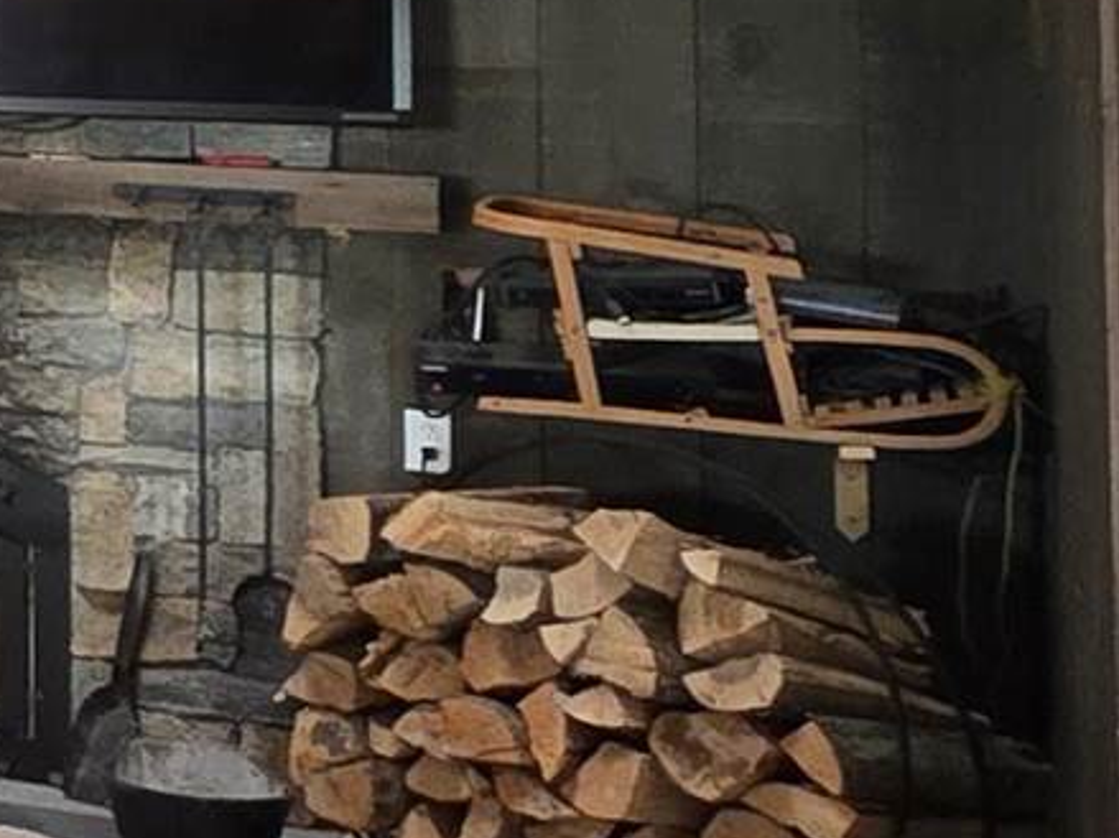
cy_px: -160
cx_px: -1772
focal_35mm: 91
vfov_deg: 15.6
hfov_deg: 13.4
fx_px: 2941
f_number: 1.9
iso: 250
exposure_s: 1/60
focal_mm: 2.2
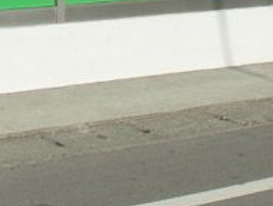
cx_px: 91
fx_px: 1074
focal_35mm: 136
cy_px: -89
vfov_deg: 10.6
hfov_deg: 14.5
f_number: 9.4
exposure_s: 1/250
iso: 100
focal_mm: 5.86
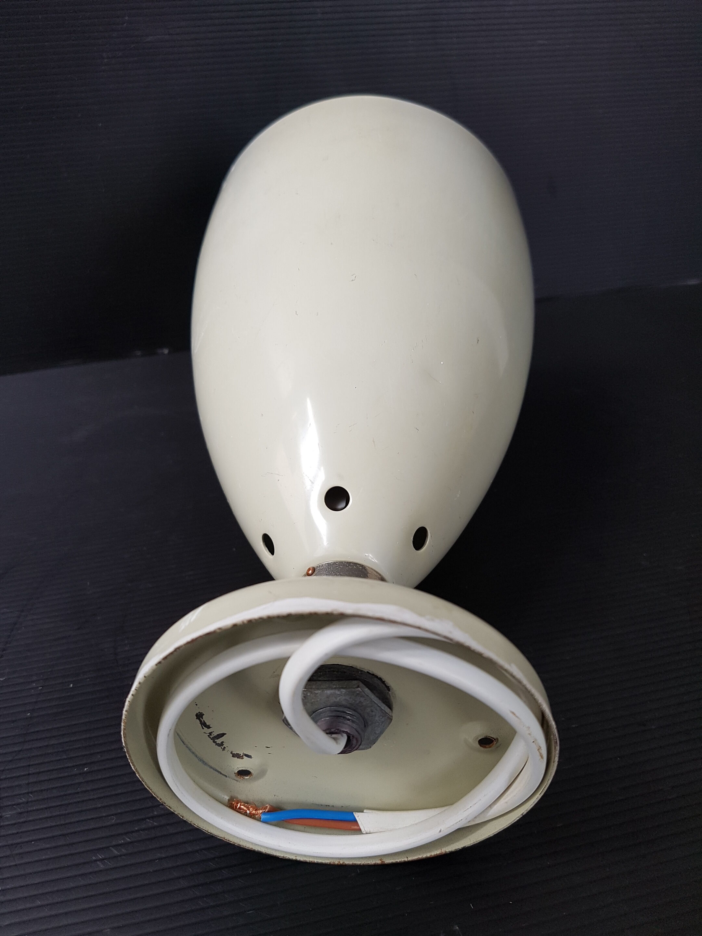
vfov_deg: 67.3
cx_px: 351
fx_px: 703
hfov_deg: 53.1
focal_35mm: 26
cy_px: 468
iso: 64
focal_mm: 4.2
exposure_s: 1/100
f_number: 1.7
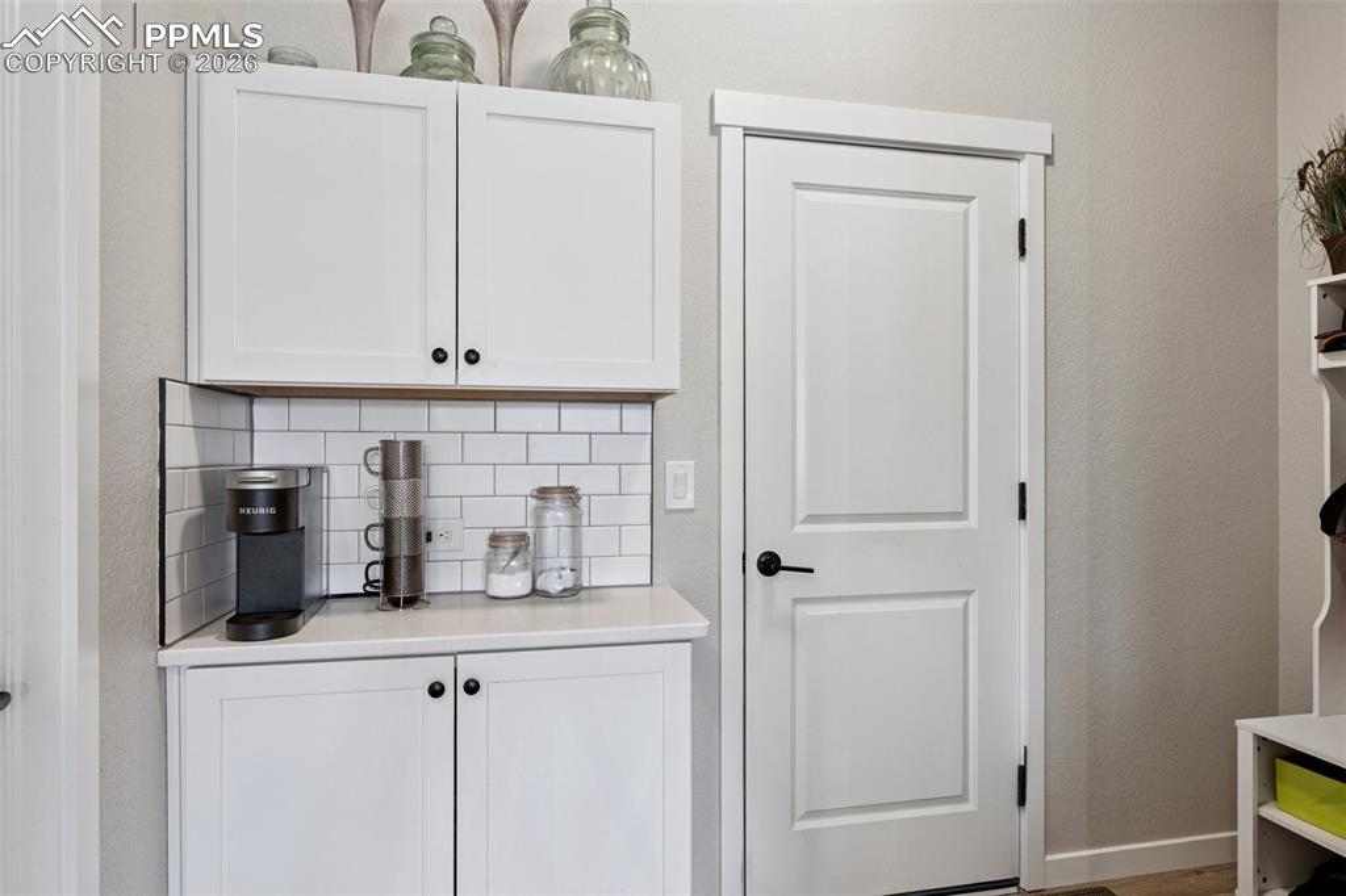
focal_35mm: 20
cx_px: 673
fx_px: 729
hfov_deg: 85.4
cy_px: 448
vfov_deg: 63.2
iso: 800
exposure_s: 1/4
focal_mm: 19.5
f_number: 11
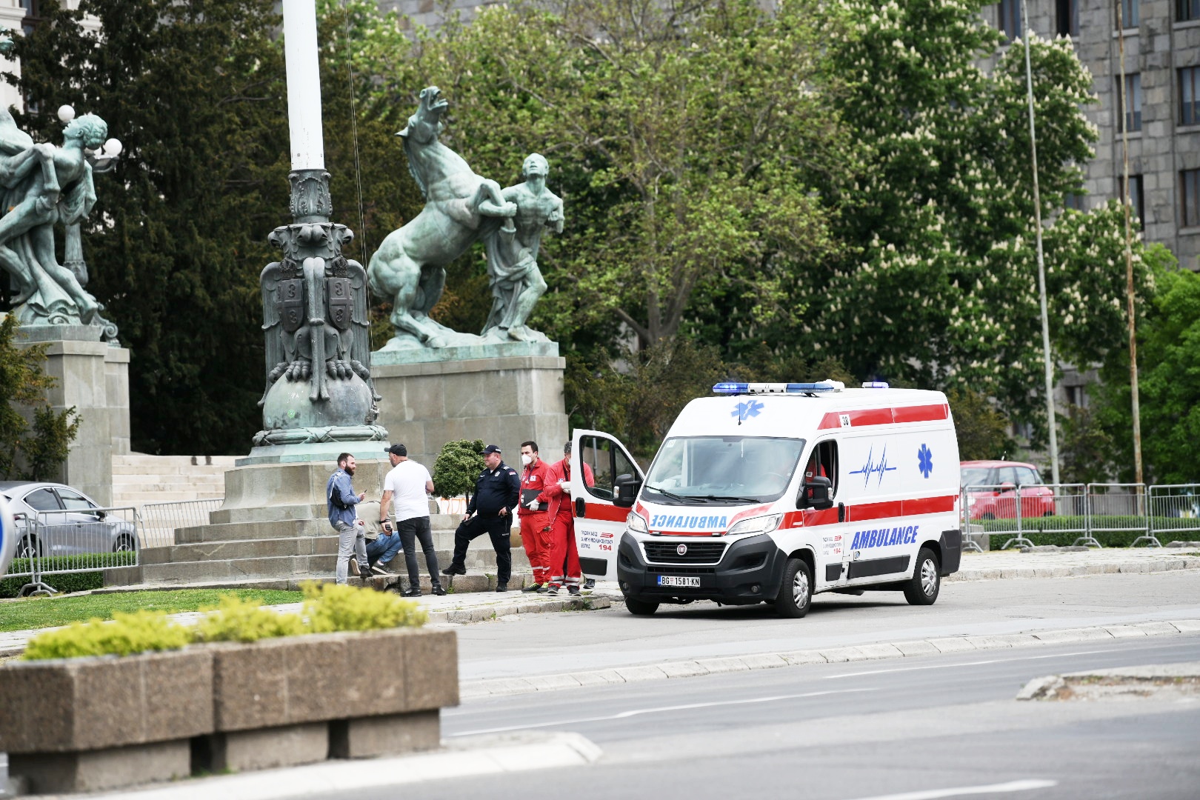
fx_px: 6666
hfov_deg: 10.3
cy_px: 400
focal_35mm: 200
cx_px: 600
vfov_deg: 6.9
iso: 500
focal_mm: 200
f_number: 4
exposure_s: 1/3200
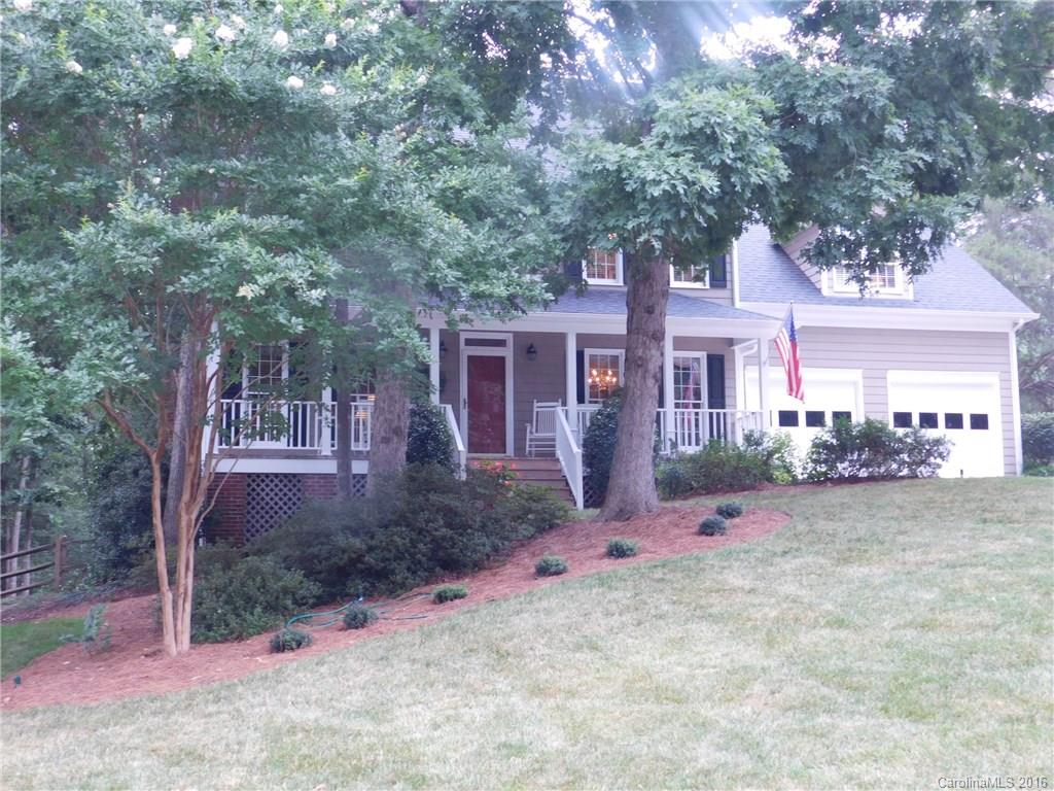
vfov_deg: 32.2
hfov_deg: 42.1
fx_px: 1370
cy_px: 396
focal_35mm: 45
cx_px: 527
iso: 125
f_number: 3.7
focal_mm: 8
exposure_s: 1/30
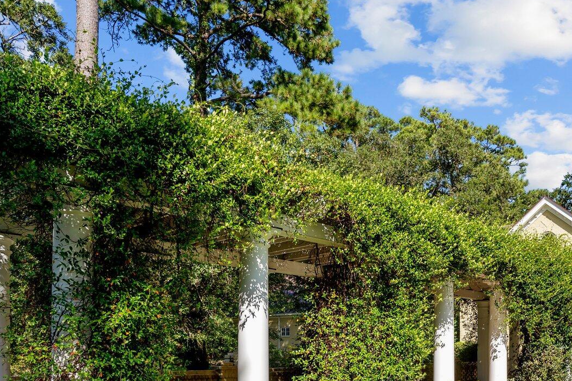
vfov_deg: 37.3
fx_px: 524
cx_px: 374
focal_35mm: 33
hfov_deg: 56.2
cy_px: 345
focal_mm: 17
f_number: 6.3
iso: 125
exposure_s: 1/500
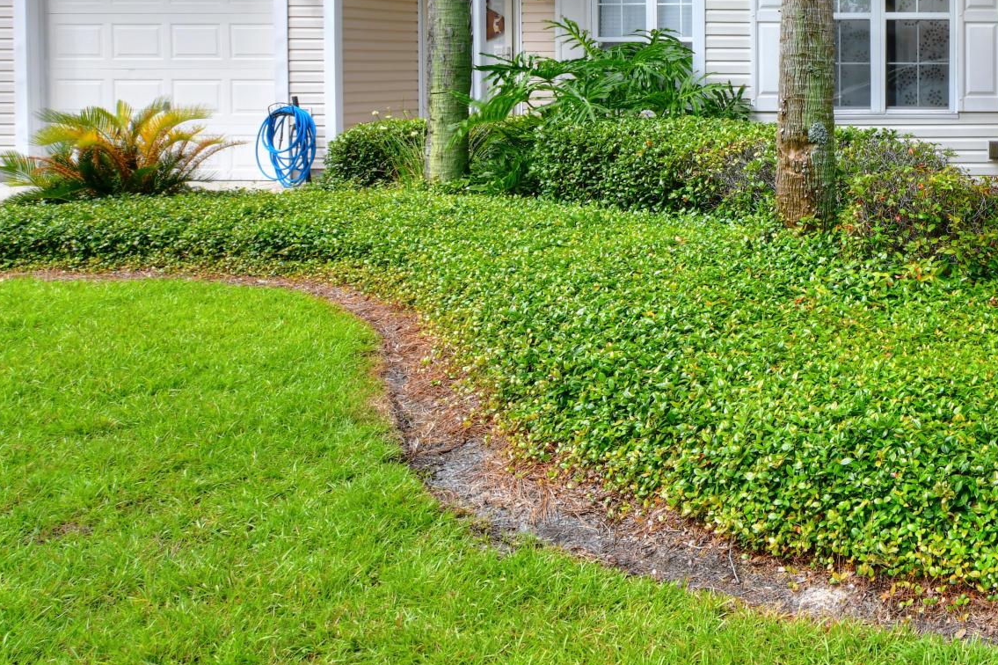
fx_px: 1025
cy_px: 92
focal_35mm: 37
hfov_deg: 41.3
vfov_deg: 34.3
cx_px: 1103
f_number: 16
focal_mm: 14
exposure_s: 1/30
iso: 64
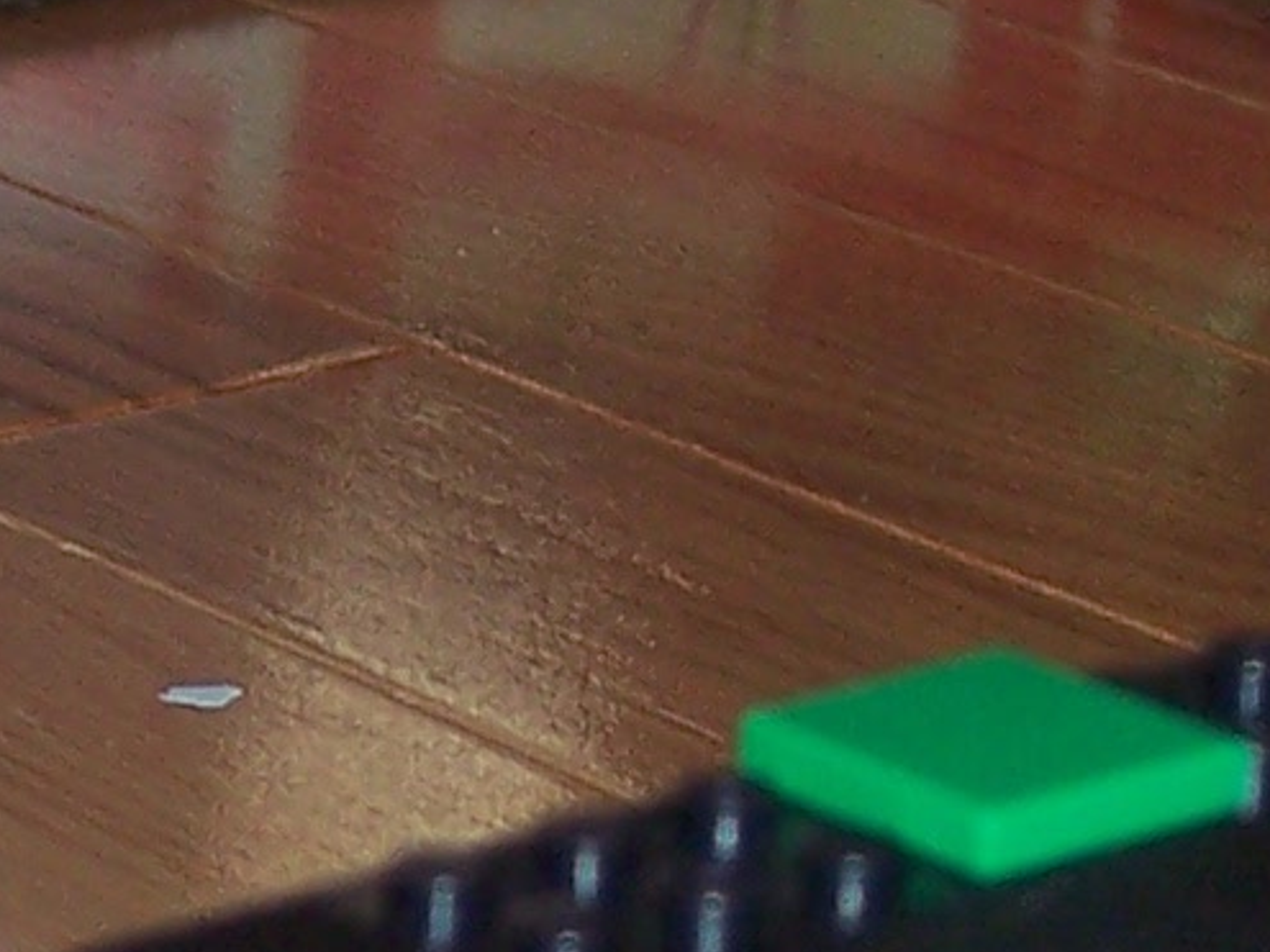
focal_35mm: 225
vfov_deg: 6.6
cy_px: 888
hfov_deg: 8.7
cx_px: -92
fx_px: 8253
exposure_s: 1/60
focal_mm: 8
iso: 100
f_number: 2.8
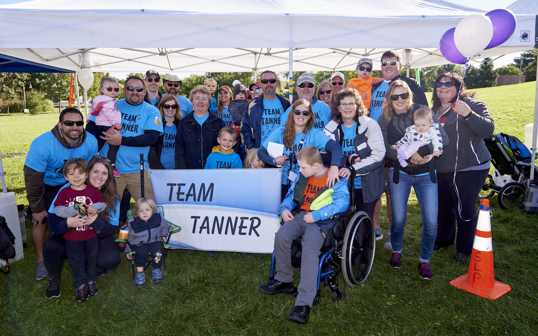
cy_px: 159
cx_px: 267
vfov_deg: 49.3
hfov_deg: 72.5
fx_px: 367
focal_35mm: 25
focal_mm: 24
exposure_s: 1/200
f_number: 6.3
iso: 160
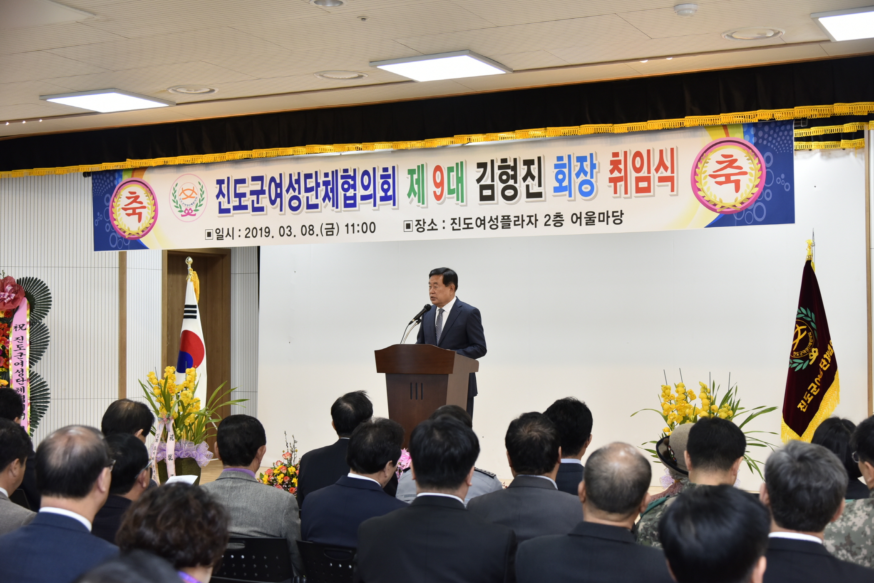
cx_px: 437
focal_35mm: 50
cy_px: 292
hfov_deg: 39.6
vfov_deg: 27.0
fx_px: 1214
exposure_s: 1/125
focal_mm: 50
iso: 800
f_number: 4.5
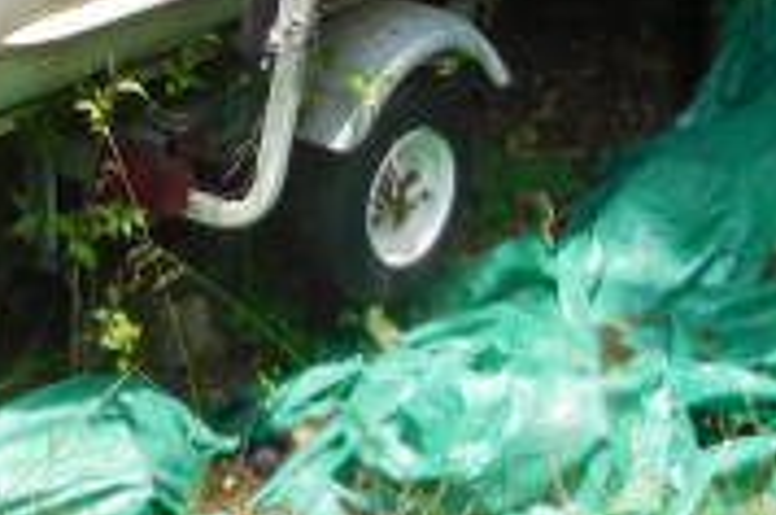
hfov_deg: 19.4
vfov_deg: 12.8
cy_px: -35
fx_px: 2259
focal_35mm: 105
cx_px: 222
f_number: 3.5
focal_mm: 5
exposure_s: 1/320
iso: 125
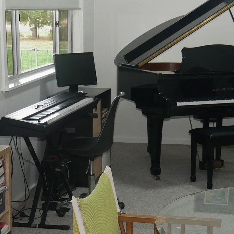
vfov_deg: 20.2
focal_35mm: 85
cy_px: 190
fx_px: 650
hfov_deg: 20.4
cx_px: 143
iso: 500
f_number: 3.5
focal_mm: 14
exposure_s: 1/60
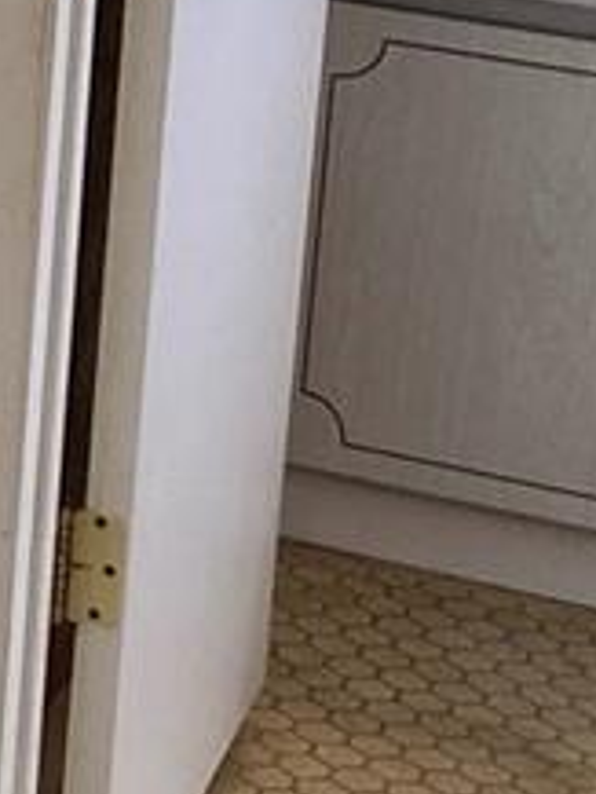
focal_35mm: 155
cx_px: -958
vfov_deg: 12.2
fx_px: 3555
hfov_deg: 8.5
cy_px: -377
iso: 50
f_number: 1.8
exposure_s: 1/60
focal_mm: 3.99
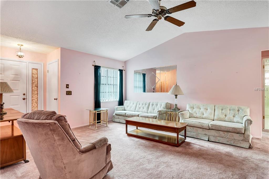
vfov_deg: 64.5
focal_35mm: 19
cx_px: 134
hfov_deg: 87.0
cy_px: 90
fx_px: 142
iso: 320
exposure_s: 1/40
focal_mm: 19
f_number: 8
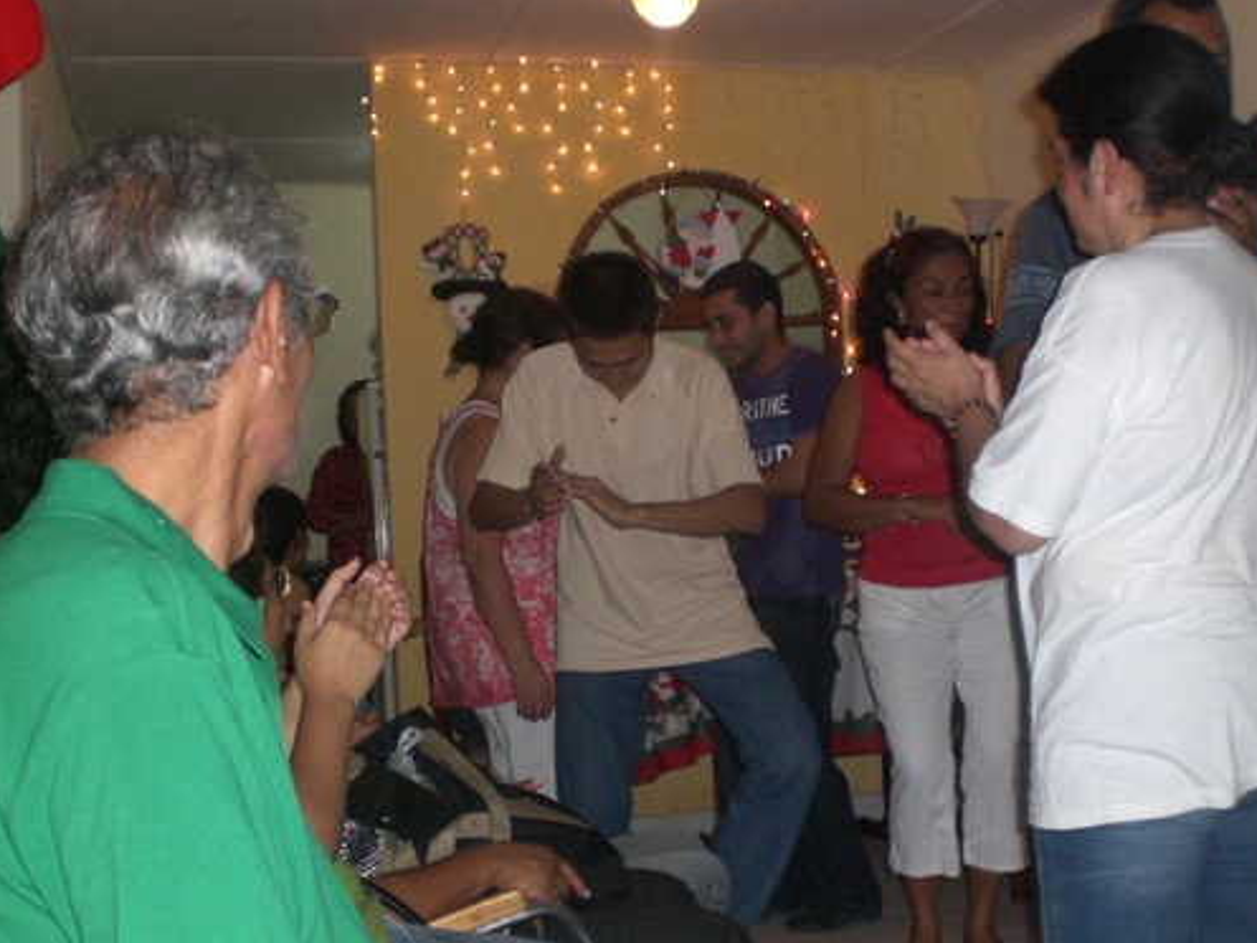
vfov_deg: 29.6
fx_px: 1779
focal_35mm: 49
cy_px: 540
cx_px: 760
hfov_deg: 38.7
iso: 200
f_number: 3.1
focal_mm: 6.3
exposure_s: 1/60
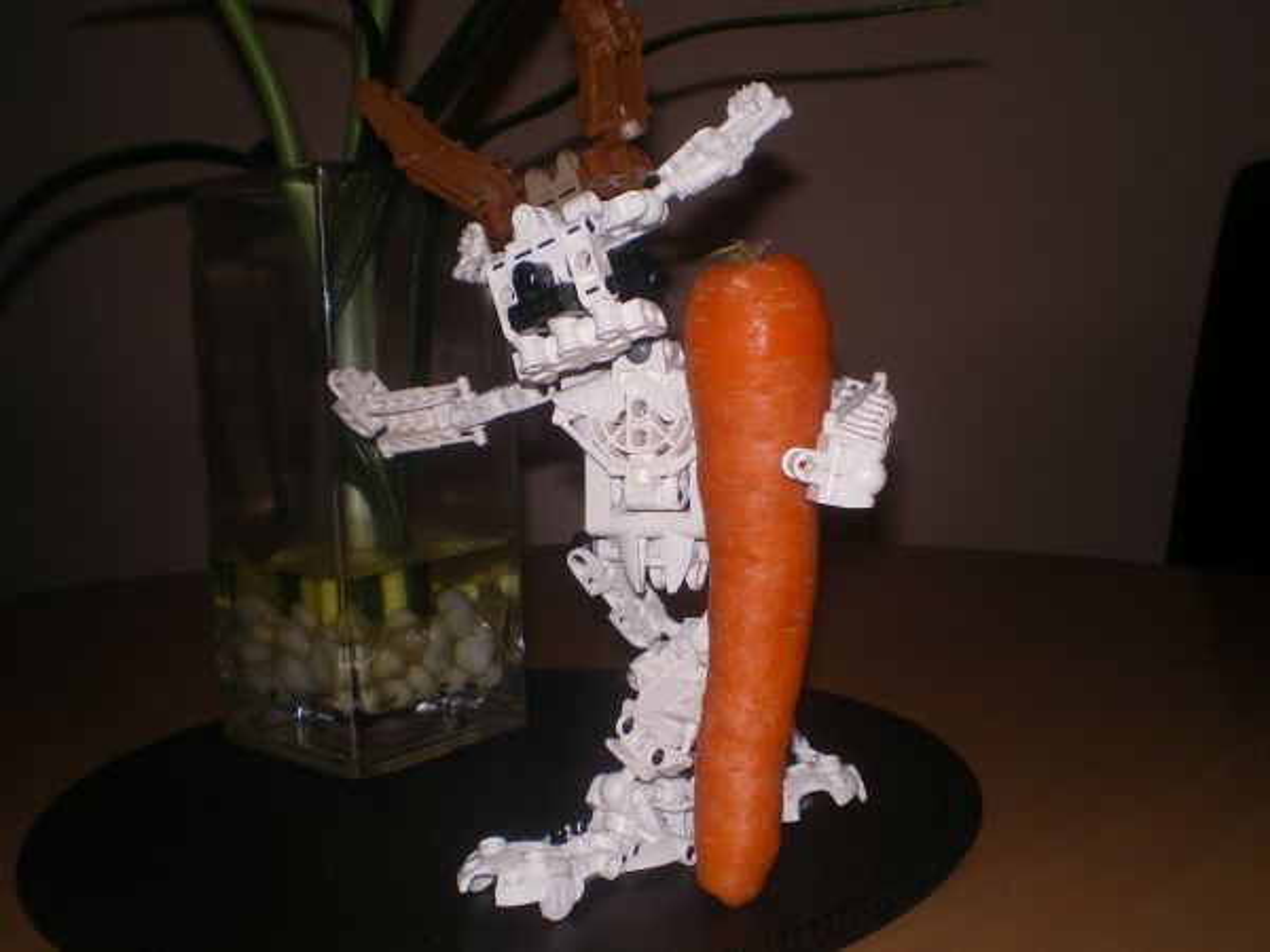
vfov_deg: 37.7
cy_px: 476
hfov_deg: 49.0
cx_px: 635
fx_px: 1394
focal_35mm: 38
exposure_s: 1/30
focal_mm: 6.3
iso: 64
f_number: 4.6
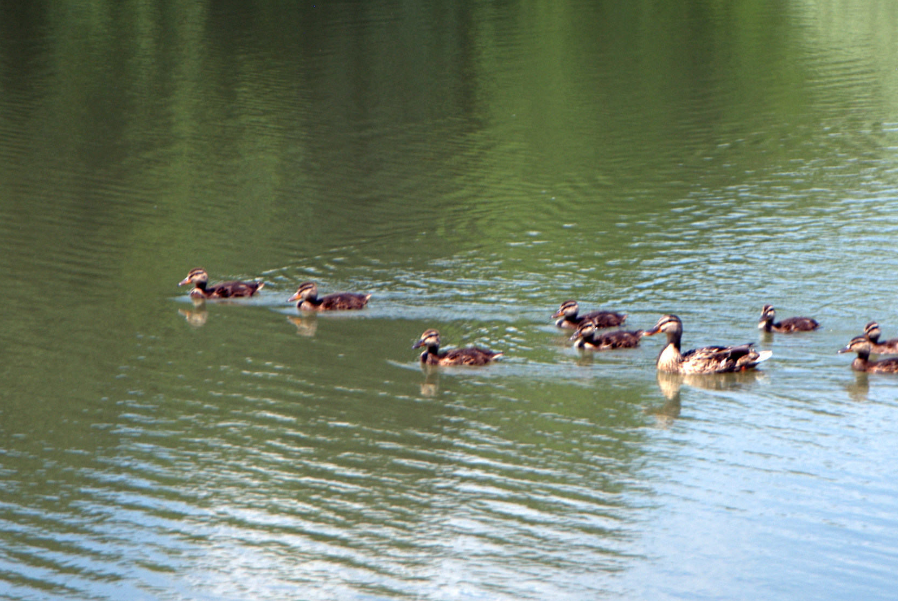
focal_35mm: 174
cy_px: 185
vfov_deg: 7.9
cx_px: 597
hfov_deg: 11.8
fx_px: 4347
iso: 100
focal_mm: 80
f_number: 5.6
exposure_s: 1/320
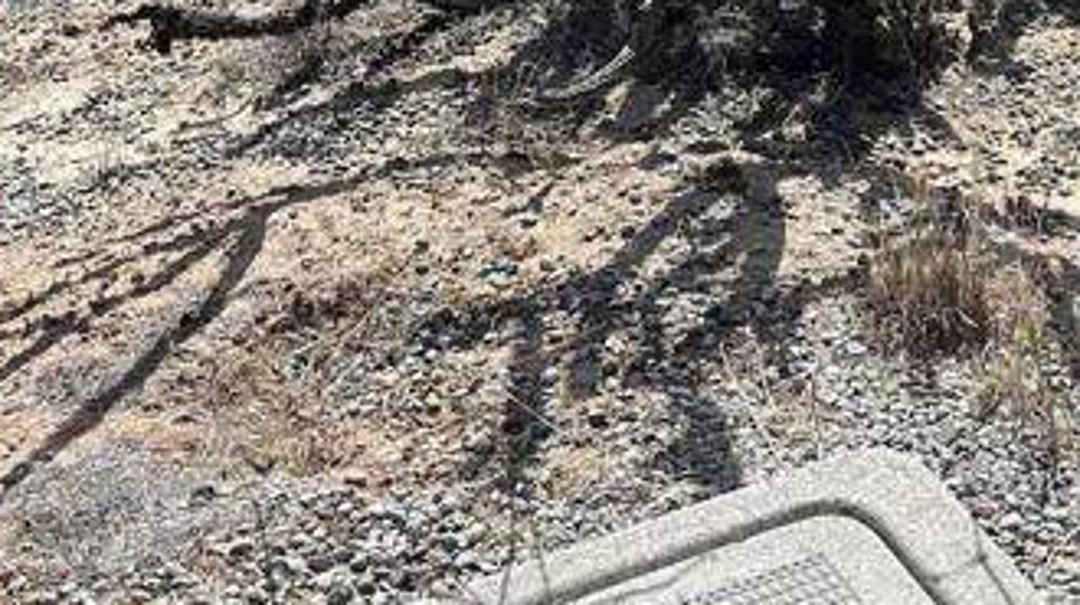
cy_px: -114
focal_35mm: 88
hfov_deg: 24.2
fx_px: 2518
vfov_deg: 13.4
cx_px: 635
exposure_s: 1/3745
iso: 50
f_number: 1.6
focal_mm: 5.1
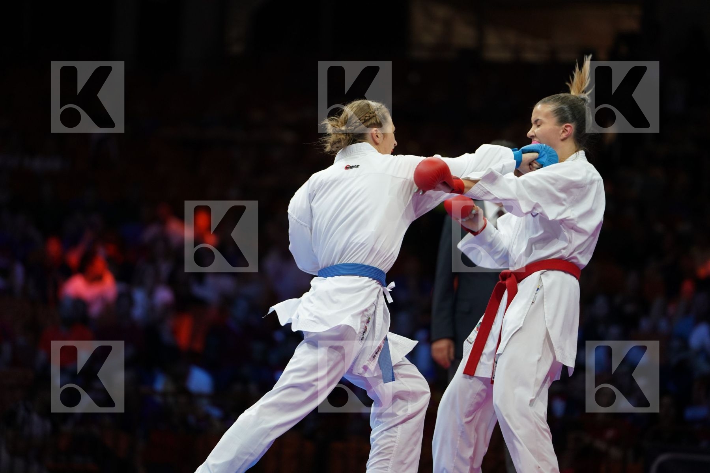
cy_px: 236
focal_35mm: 200
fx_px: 3944
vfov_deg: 6.9
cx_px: 355
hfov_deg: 10.3
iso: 1000
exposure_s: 1/1000
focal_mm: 200
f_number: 2.8
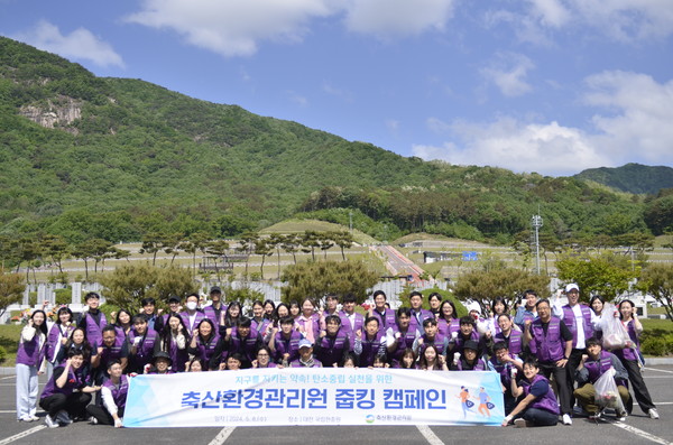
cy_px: 222
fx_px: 811
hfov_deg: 45.1
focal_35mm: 44
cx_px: 336
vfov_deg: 30.7
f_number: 2.8
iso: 200
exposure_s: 1/6000
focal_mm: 29
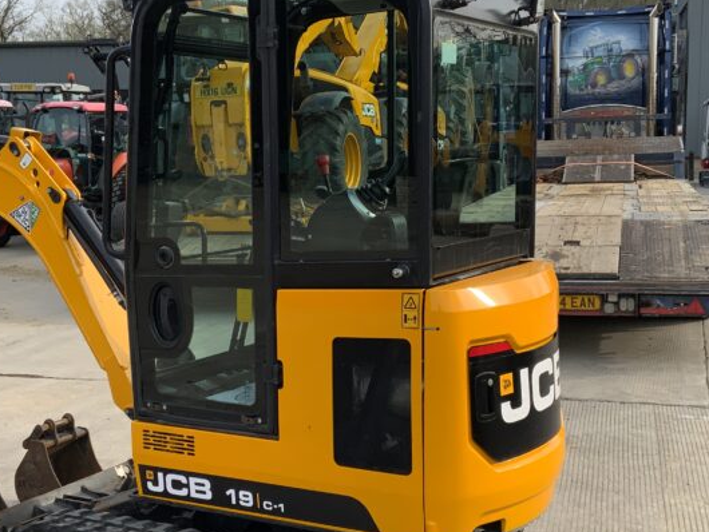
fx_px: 1148
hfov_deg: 34.3
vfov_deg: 26.1
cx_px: 345
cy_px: 293
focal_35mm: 56
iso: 16
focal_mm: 3
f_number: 1.8
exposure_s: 1/829
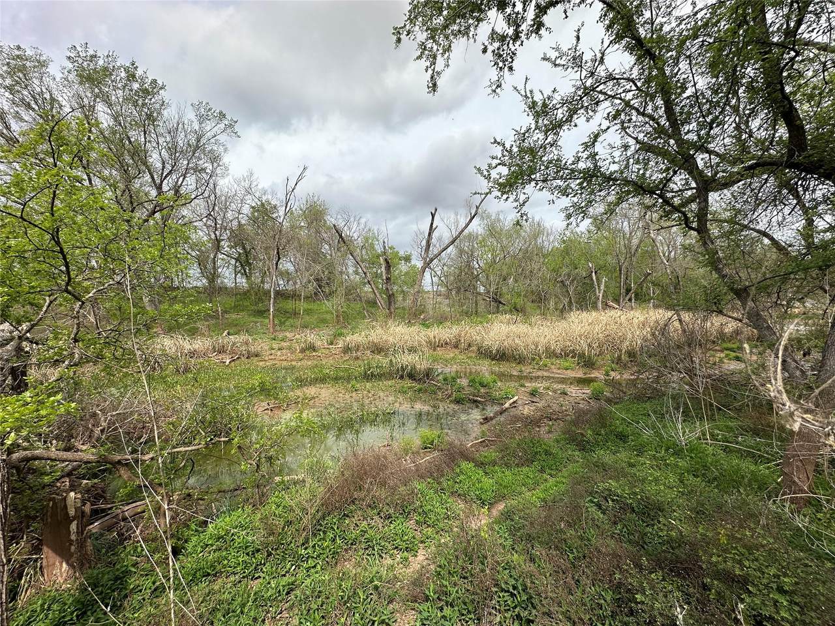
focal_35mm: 14
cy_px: 313
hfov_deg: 102.1
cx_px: 418
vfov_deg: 85.7
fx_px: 338
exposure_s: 1/1795
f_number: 2.2
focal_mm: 2.22
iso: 40
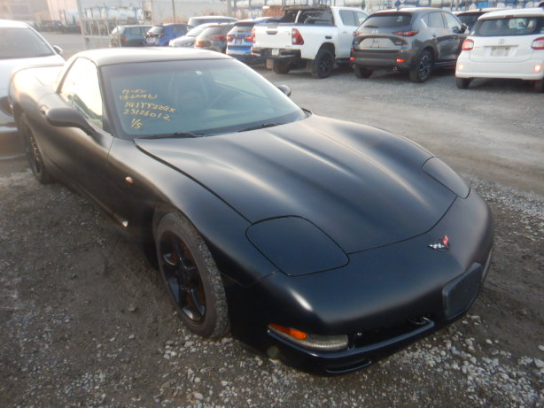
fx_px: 393
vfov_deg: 54.9
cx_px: 270
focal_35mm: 25
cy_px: 207
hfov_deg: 69.4
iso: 360
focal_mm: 4.3
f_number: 2.8
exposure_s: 1/30
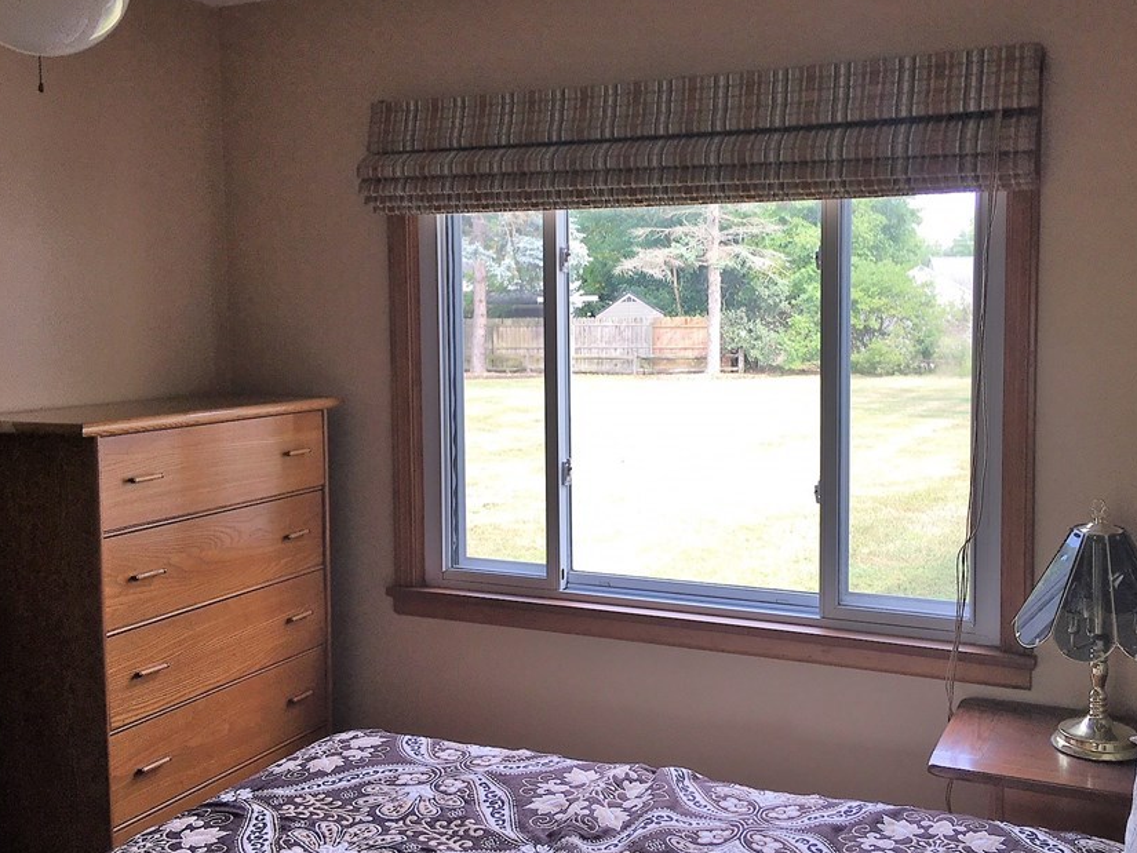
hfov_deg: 51.1
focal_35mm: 36
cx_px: 657
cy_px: 415
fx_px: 1183
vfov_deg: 39.7
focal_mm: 4.15
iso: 25
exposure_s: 1/60
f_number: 2.2
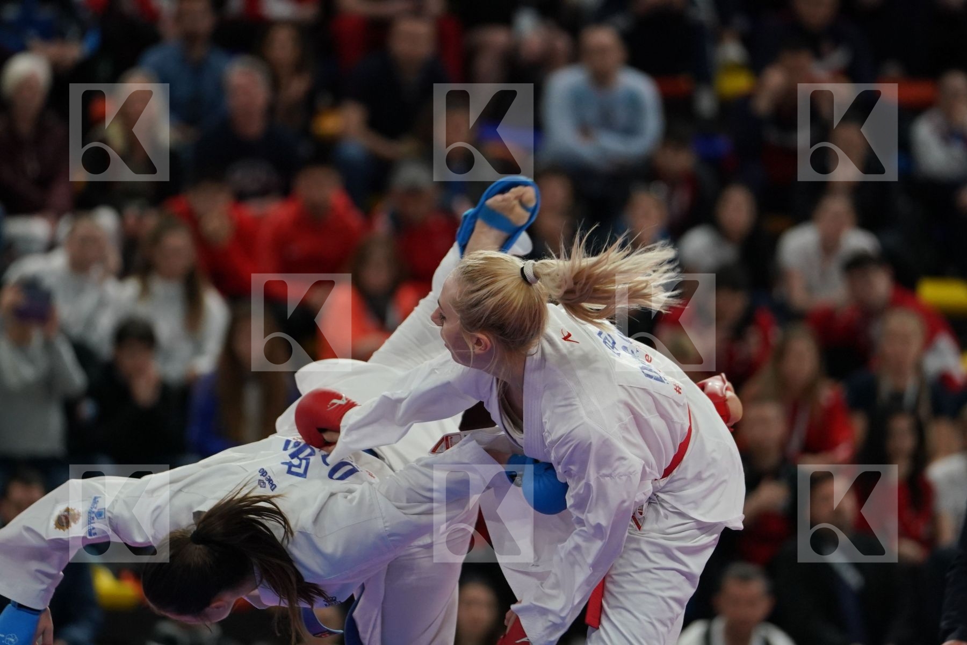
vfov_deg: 4.6
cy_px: 322
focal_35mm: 300
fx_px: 8058
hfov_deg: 6.9
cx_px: 484
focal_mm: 200
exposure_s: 1/1000
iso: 1600
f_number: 2.8
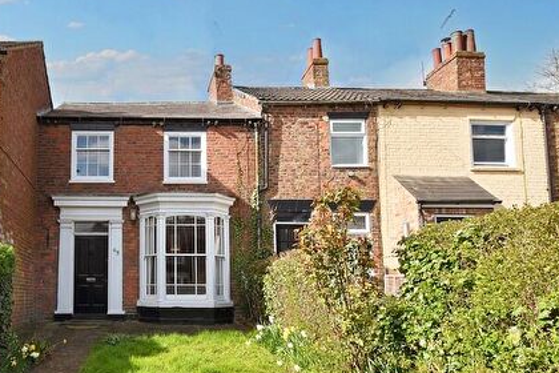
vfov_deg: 42.9
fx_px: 466
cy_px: 252
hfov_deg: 59.0
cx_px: 148
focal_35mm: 30
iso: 100
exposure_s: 1/200
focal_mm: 12
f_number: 7.1
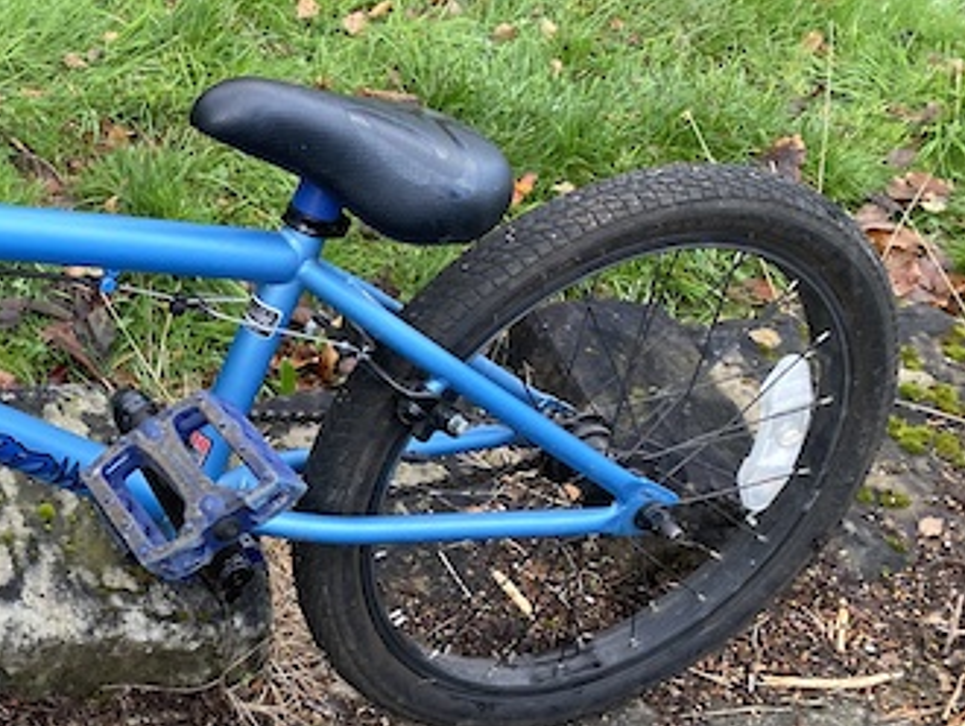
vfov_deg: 23.3
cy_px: 313
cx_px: -146
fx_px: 1758
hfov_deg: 27.5
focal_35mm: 63
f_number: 1.8
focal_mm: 4.25
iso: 125
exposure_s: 1/116
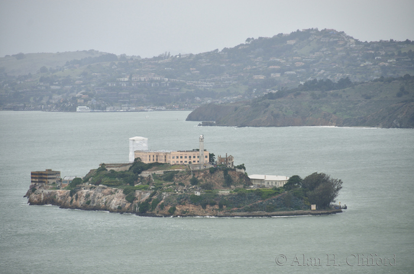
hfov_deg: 8.1
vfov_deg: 5.4
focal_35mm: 255
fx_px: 2925
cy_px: 137
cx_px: 207
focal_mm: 170
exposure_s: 1/250
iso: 140
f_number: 5.6
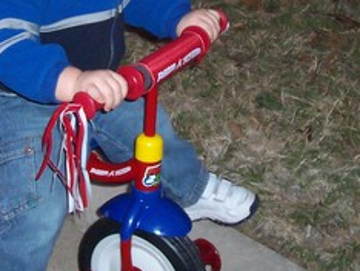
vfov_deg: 14.6
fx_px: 1051
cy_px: 42
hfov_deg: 19.4
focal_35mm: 101
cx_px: 163
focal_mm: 5.6
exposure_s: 1/60
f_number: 2.8
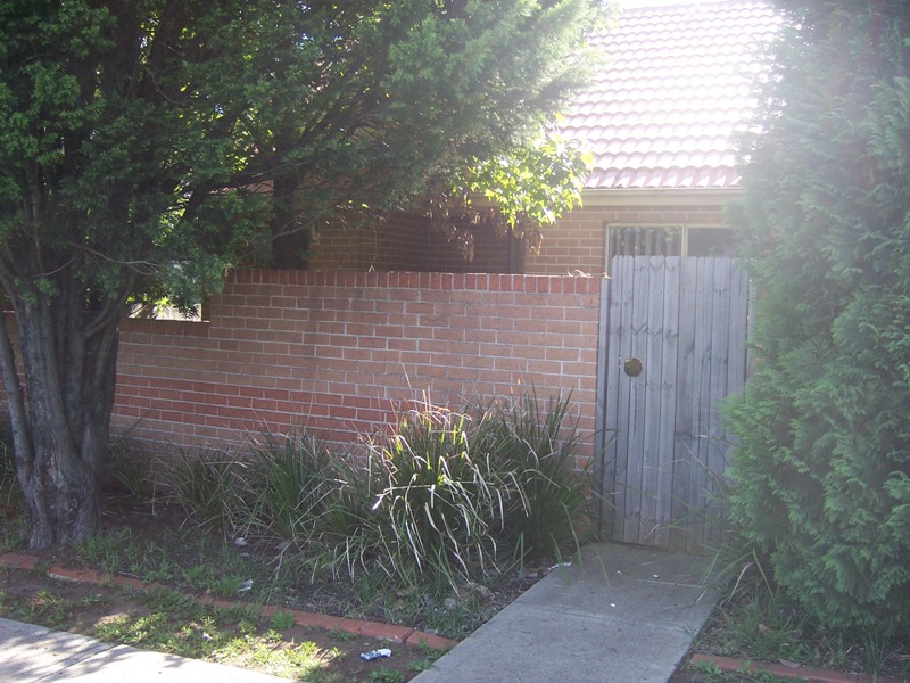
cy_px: 342
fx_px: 946
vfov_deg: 39.7
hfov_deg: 51.4
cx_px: 455
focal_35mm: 36
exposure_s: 1/160
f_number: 2.8
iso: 80
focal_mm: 6.2
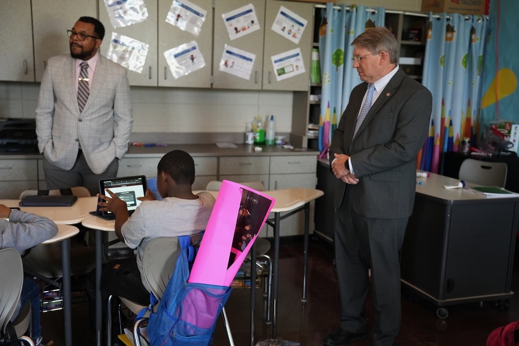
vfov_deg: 34.2
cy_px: 173
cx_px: 260
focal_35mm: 39
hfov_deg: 49.5
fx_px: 562
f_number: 2.8
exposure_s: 1/160
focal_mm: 39
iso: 2500
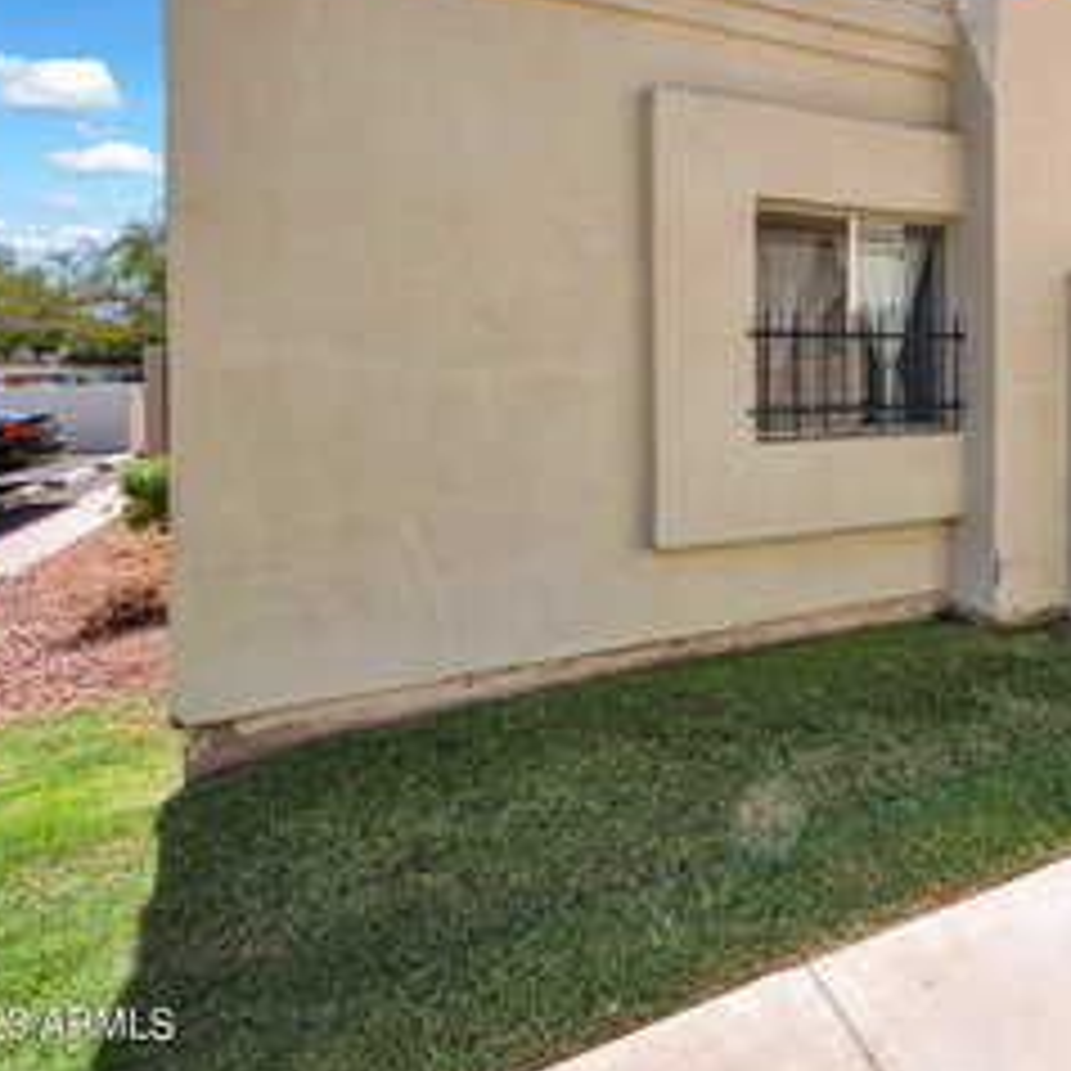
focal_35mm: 24
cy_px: 369
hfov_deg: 54.4
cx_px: 1010
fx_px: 840
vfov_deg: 63.6
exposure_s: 1/400
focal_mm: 14
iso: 250
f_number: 10
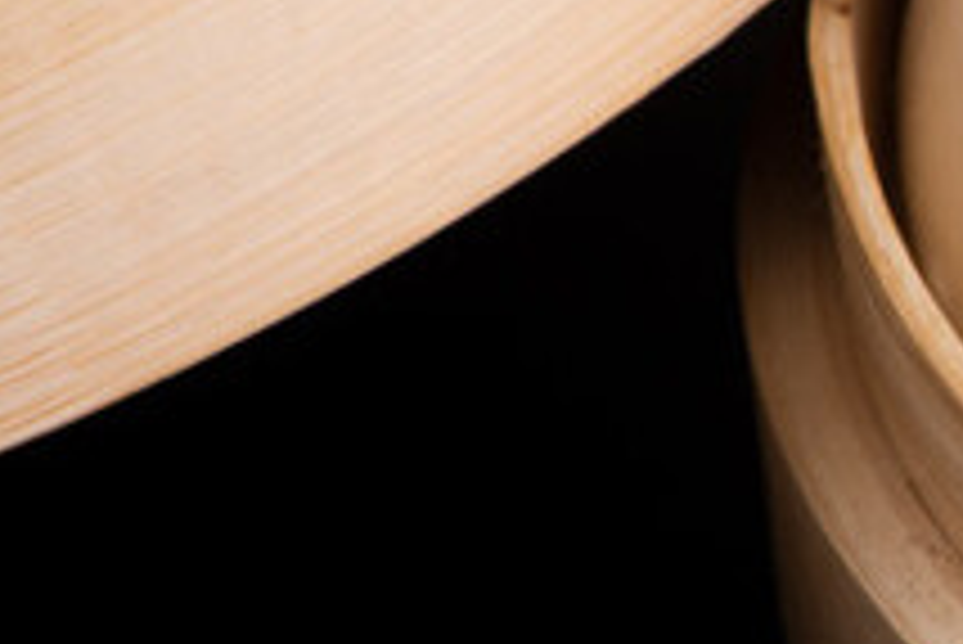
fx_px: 15739
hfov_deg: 3.4
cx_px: 2480
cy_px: 209
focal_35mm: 588
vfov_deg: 2.3
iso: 100
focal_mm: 105
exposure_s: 1/125
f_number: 16
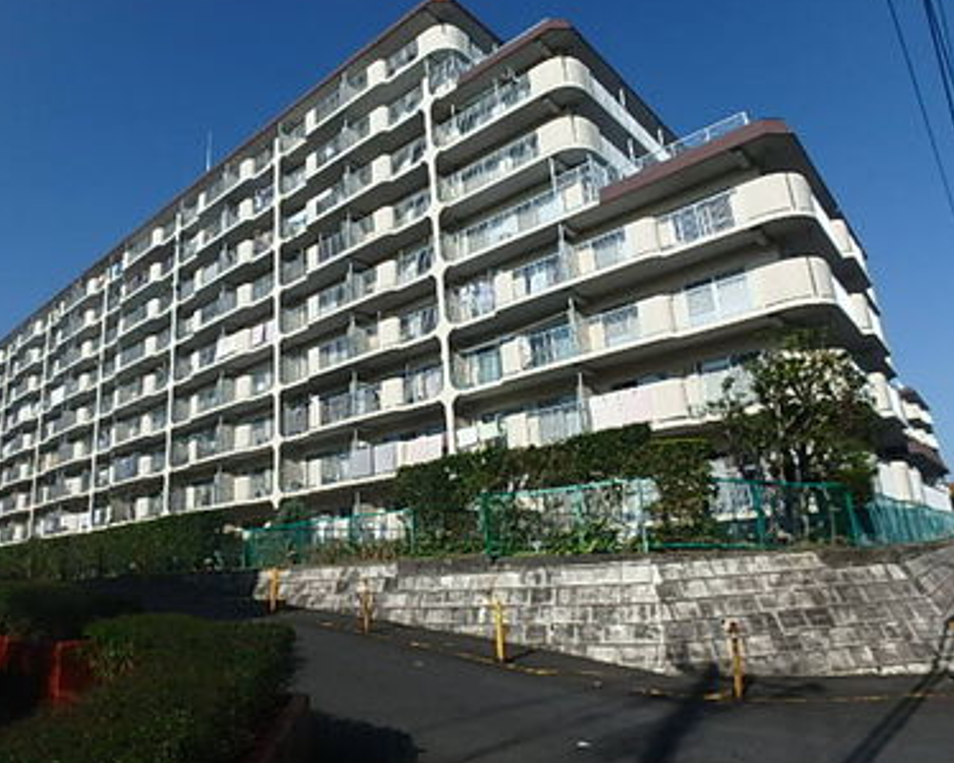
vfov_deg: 60.9
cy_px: 384
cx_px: 423
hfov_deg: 72.4
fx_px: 649
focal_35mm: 23
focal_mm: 3.7
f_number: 6
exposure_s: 1/800
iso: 125
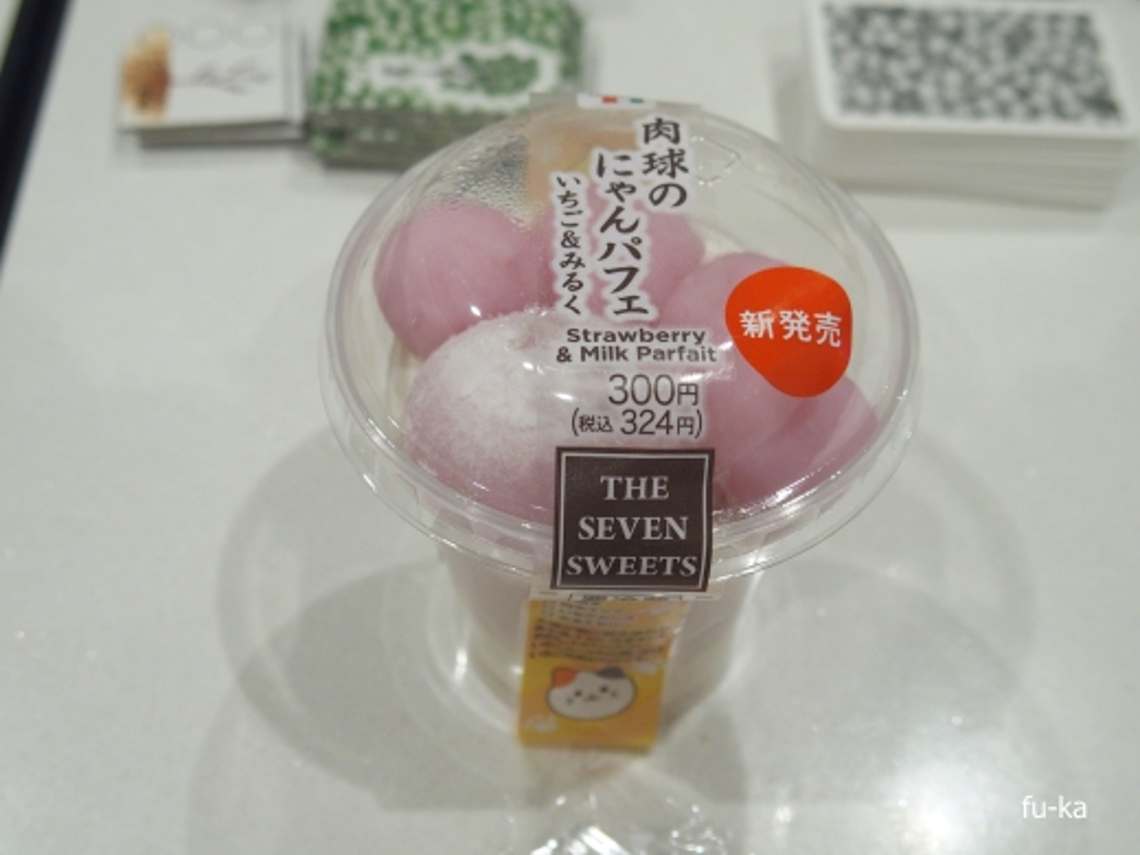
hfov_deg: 38.2
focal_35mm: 50
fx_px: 1647
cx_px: 570
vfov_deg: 29.1
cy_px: 428
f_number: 2.8
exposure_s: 1/50
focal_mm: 10.8
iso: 400
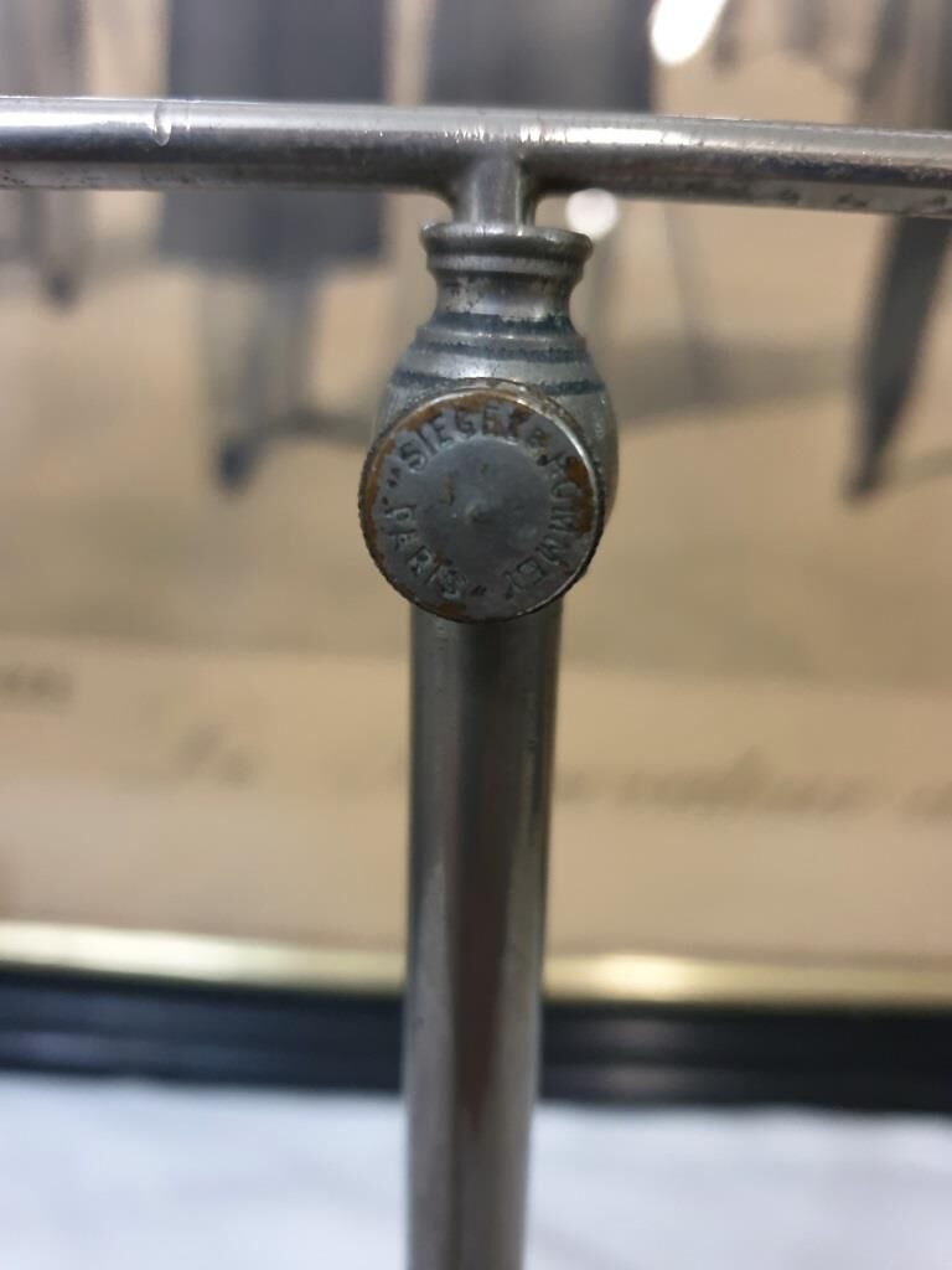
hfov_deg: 53.1
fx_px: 953
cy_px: 635
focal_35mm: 26
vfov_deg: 67.3
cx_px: 476
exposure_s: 1/50
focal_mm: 4.3
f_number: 1.5
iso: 320
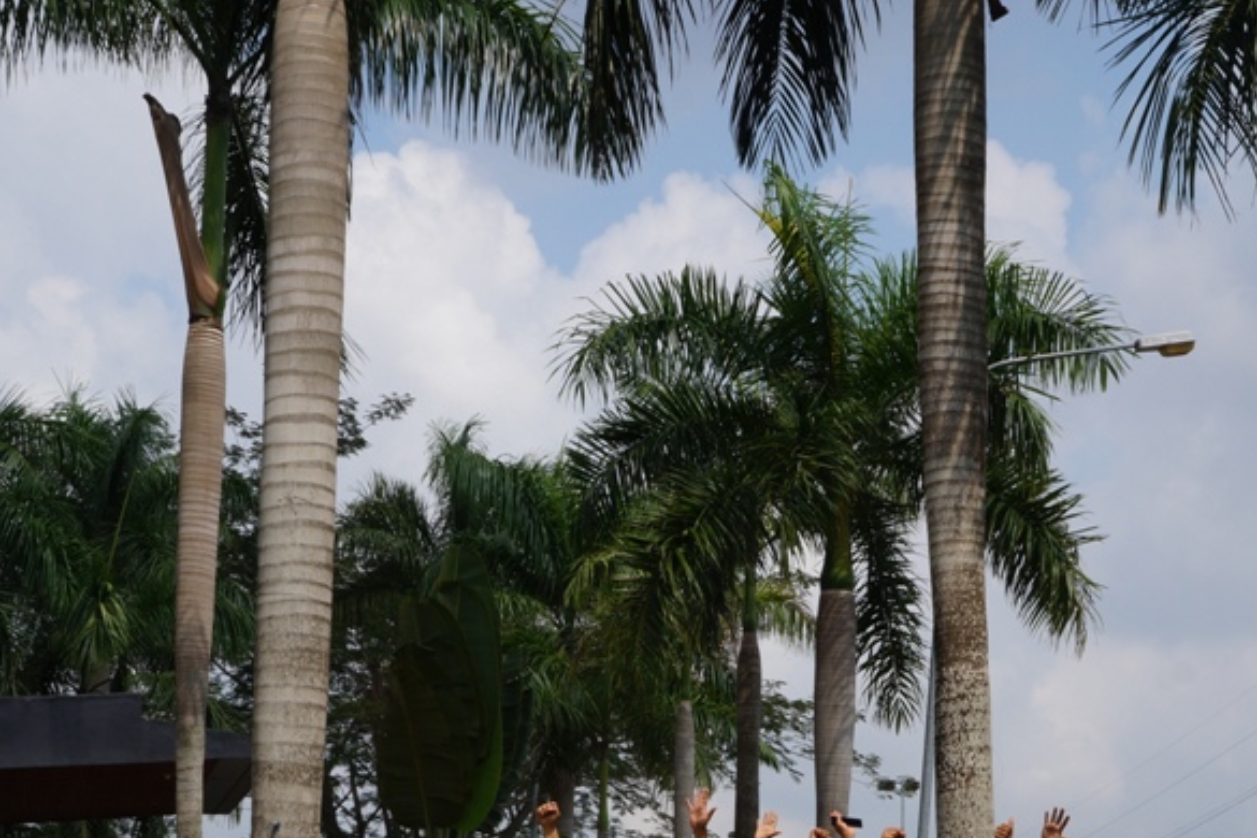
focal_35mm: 71
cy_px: 724
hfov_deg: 28.4
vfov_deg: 18.9
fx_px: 2475
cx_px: 784
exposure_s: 1/125
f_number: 16
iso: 100
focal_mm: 27
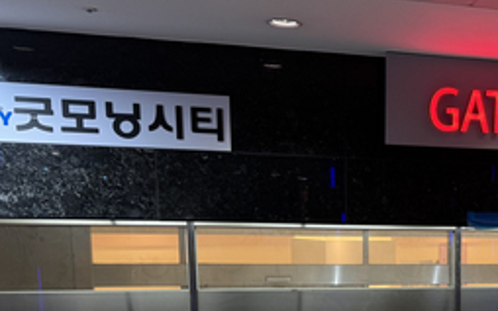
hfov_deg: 33.4
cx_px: 490
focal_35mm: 56
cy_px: 336
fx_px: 760
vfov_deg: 22.0
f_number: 1.78
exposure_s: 1/60
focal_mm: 6.76
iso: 100
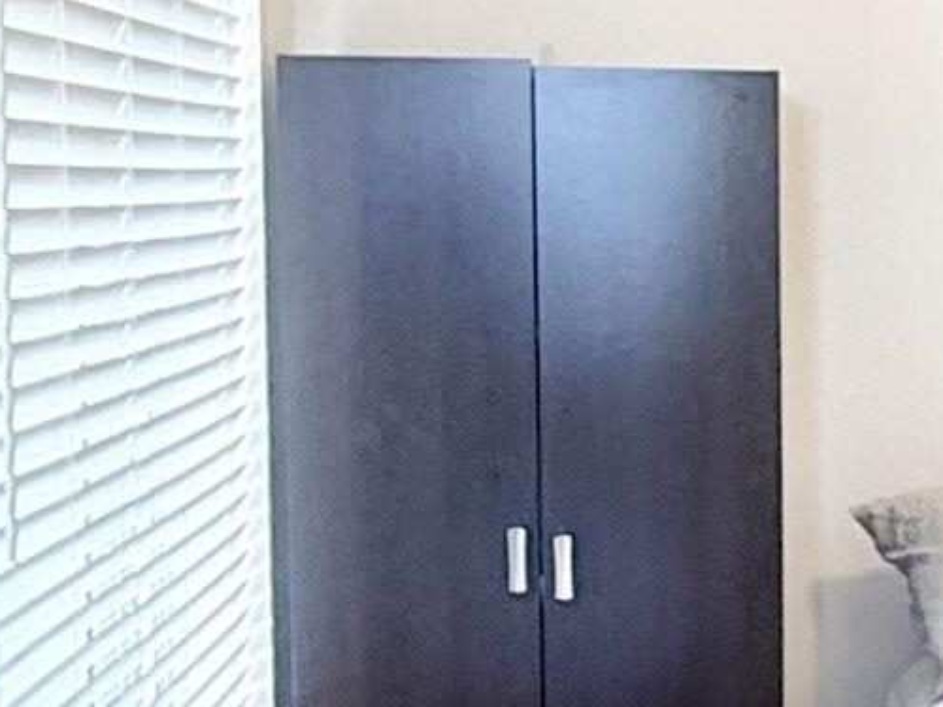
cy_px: 420
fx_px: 2343
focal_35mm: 86
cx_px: 1150
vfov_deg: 17.2
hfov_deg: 21.1
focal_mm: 2.22
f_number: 2.2
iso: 200
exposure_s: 1/60
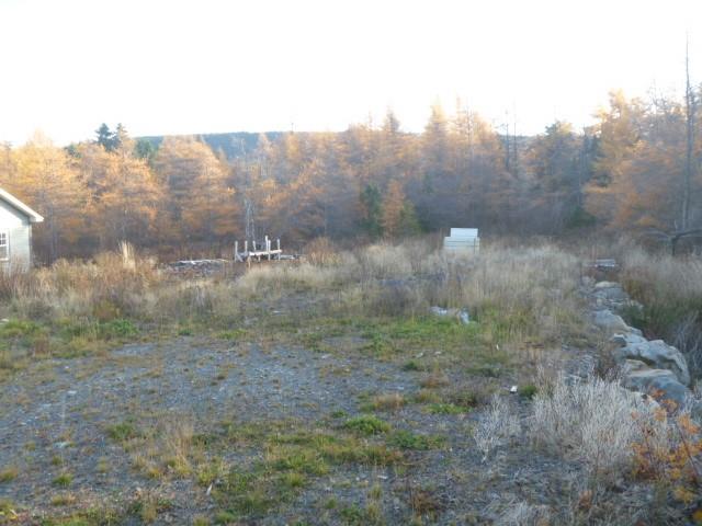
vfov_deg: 40.7
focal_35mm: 35
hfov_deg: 52.6
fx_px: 710
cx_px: 351
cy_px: 263
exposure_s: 1/160
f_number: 3.5
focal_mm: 6.3
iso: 160
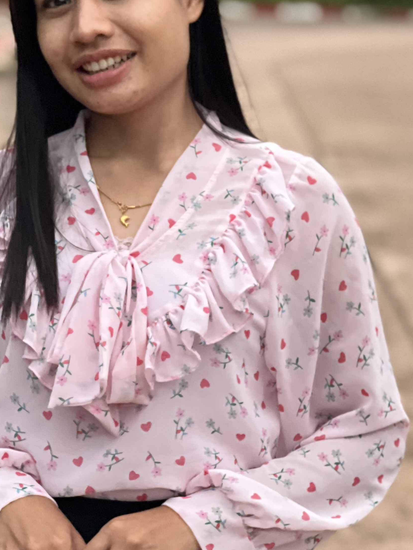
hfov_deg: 10.4
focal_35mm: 142
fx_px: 2258
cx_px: 137
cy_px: 193
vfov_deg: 13.9
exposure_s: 1/15
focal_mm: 9
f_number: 2.8
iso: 640
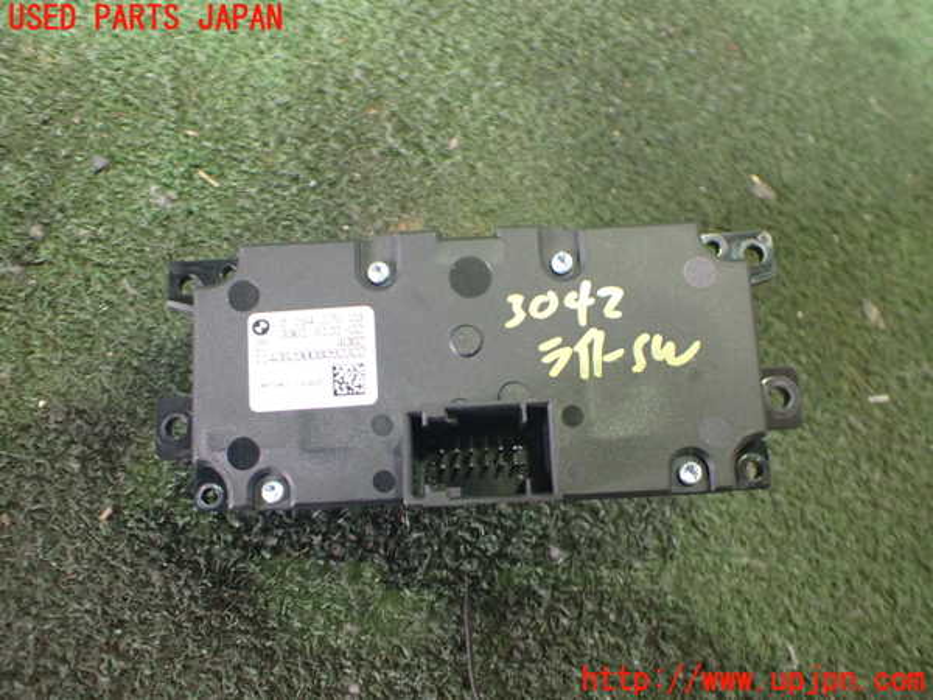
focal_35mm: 30
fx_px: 809
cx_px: 466
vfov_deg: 46.8
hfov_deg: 60.0
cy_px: 350
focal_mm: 5.4
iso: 800
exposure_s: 1/40
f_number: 2.3
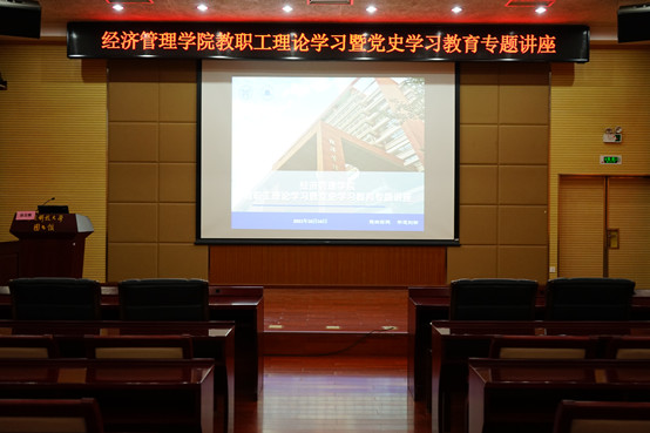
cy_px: 216
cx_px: 325
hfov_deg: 49.6
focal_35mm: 39
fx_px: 704
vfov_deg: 34.2
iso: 1250
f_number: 4
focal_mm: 39
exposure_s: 1/50
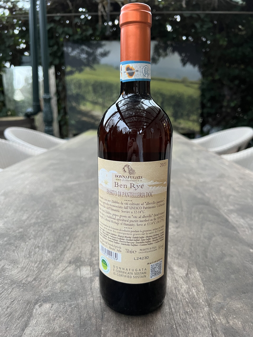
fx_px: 253
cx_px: 126
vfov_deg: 67.3
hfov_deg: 53.1
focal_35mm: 26
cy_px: 168
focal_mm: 5.7
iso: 500
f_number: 1.5
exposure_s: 1/60
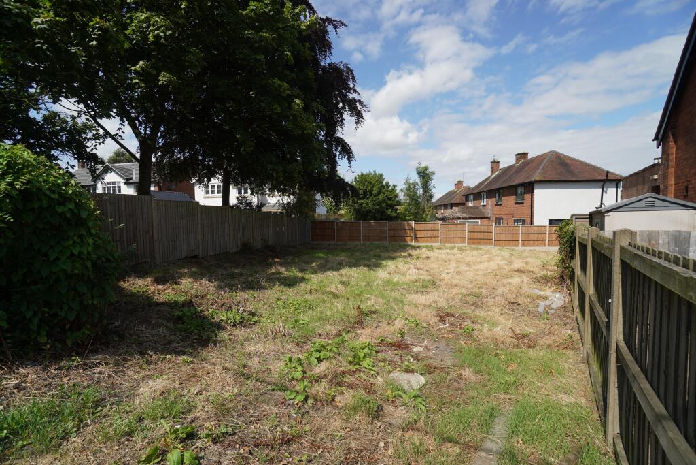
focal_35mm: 15
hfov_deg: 100.4
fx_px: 290
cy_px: 232
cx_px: 348
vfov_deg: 77.3
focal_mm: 10
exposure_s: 1/500
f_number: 5.6
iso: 100
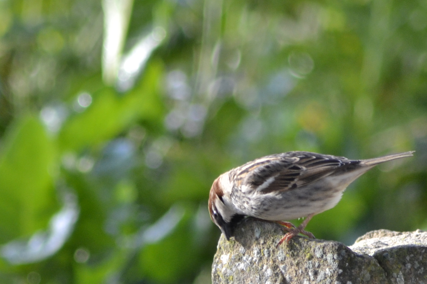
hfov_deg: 2.2
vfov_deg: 1.5
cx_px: 237
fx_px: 11098
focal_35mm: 936
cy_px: 192
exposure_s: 1/500
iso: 800
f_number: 5.6
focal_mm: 300
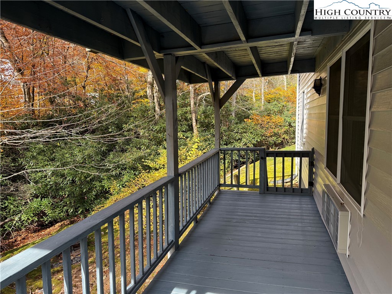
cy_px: 147
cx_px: 196
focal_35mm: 24
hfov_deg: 71.6
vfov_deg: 56.8
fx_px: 272
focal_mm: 6.76
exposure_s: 1/722
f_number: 1.78
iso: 100
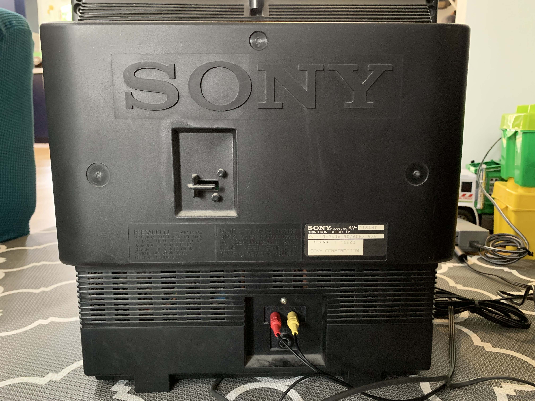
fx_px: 402
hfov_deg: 67.3
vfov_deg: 53.1
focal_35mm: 26
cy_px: 200
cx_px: 268
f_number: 1.8
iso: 800
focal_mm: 4.25
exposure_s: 1/30
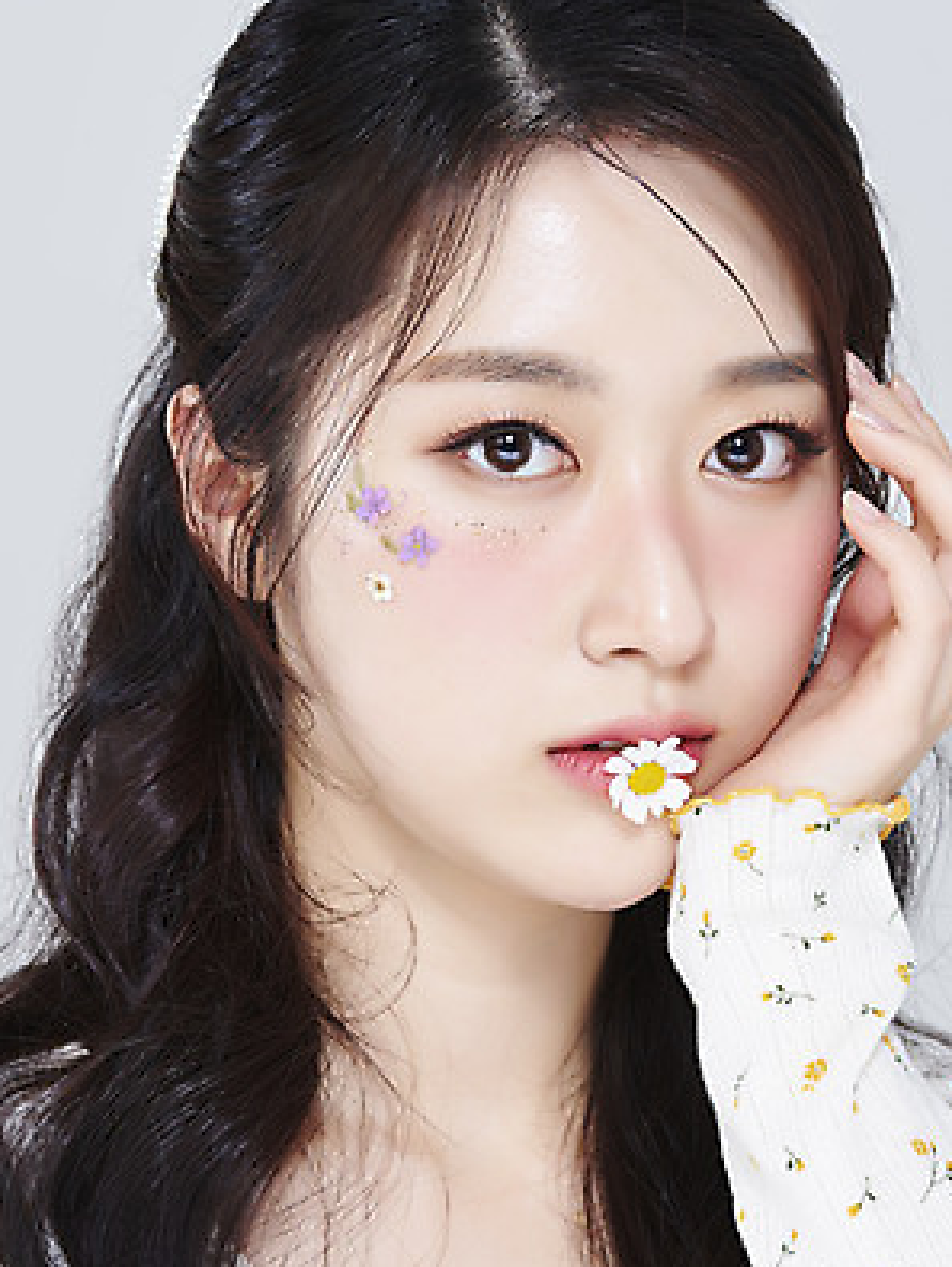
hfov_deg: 9.7
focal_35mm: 153
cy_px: 638
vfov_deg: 12.9
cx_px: 415
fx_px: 5601
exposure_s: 1/125
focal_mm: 105
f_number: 11
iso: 64
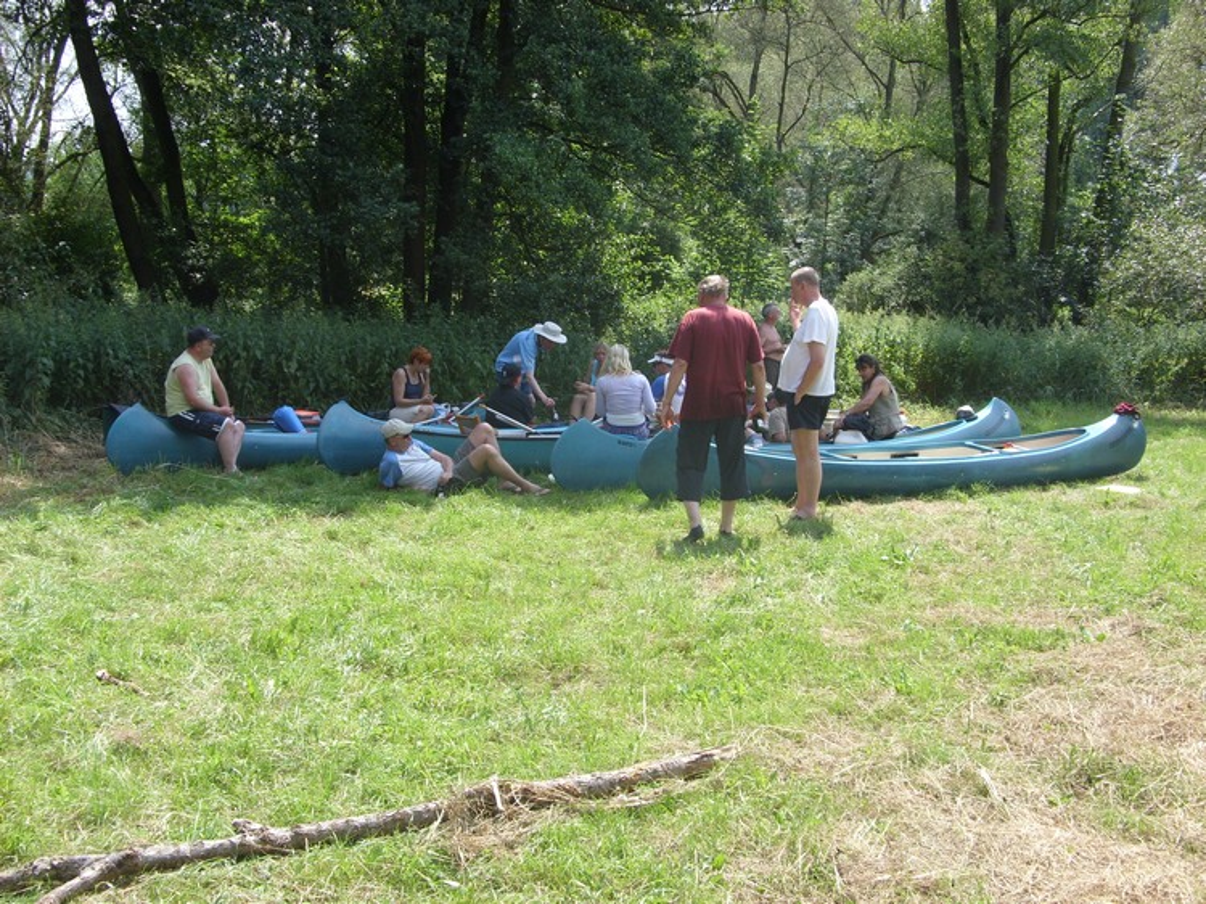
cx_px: 603
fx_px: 1323
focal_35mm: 38
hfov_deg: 49.0
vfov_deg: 37.7
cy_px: 452
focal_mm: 6.3
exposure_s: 1/402
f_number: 2.8
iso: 50
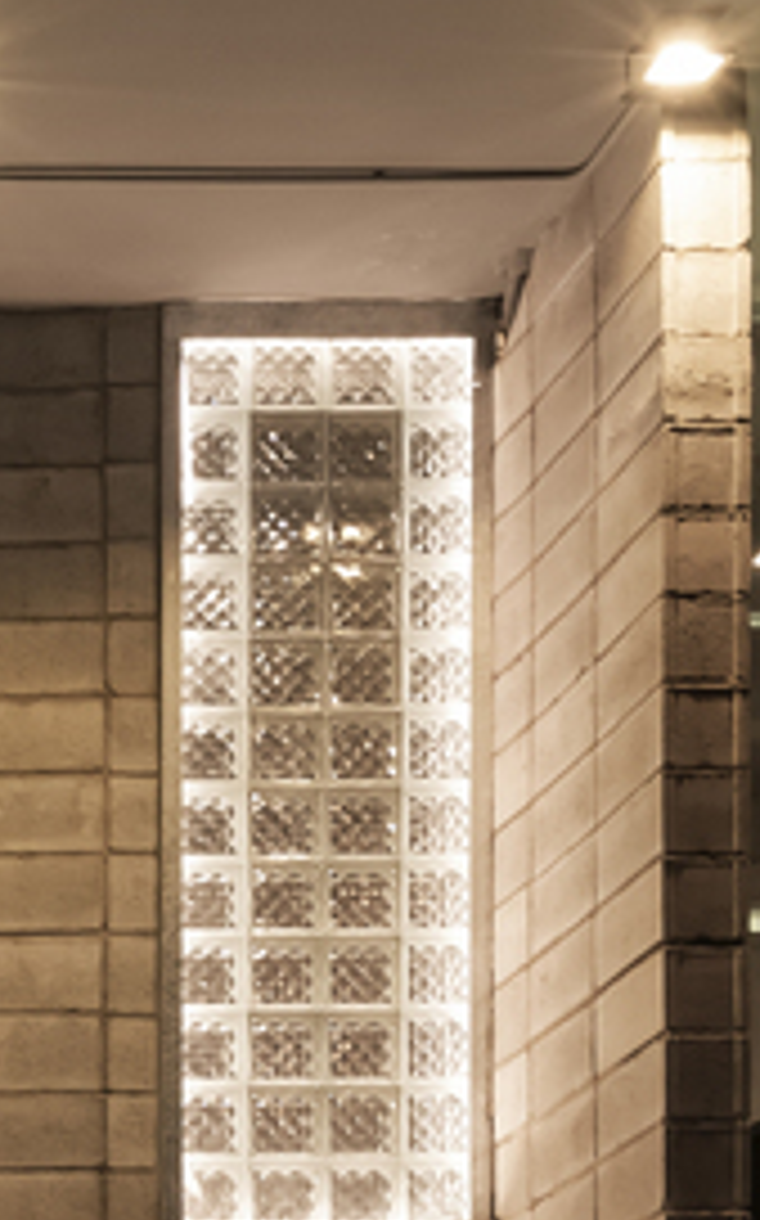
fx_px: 3187
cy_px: 1783
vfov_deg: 19.2
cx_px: -830
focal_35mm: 96
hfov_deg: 11.9
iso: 125
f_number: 9
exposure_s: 1/2
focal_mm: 17
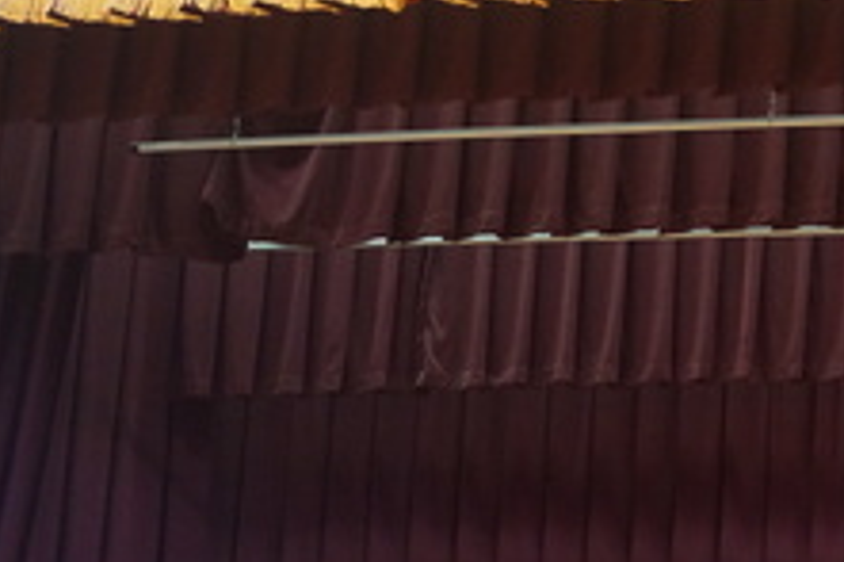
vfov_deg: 12.8
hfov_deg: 18.3
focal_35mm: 103
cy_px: 732
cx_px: 1134
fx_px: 2413
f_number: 5.6
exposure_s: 1/80
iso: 1600
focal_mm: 35
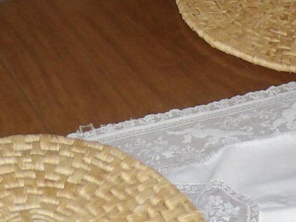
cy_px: -287
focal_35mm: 125
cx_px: 69
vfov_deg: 10.4
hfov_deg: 15.7
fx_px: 1068
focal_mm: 4.3
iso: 200
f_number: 3.2
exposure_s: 1/32
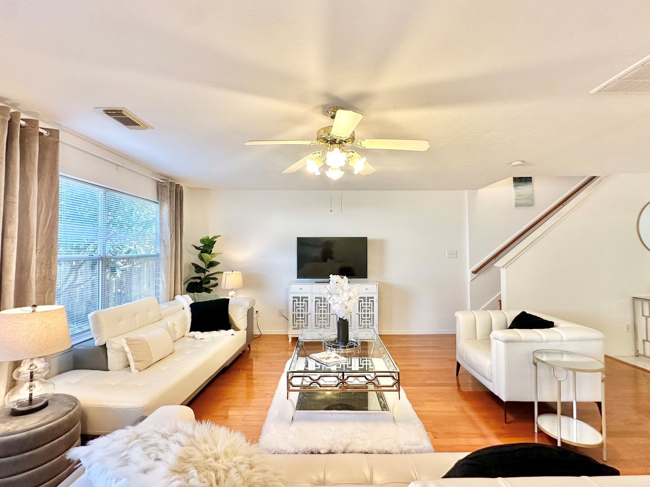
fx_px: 300
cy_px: 245
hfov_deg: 94.5
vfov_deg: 78.1
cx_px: 326
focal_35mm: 16
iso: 160
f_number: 2.2
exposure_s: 1/60
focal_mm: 2.22
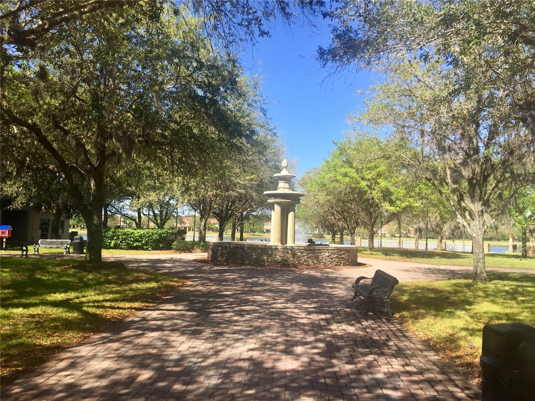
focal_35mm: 29
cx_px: 268
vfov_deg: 48.2
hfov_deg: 61.7
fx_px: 448
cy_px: 200
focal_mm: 4.15
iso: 32
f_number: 2.2
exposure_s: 1/1068
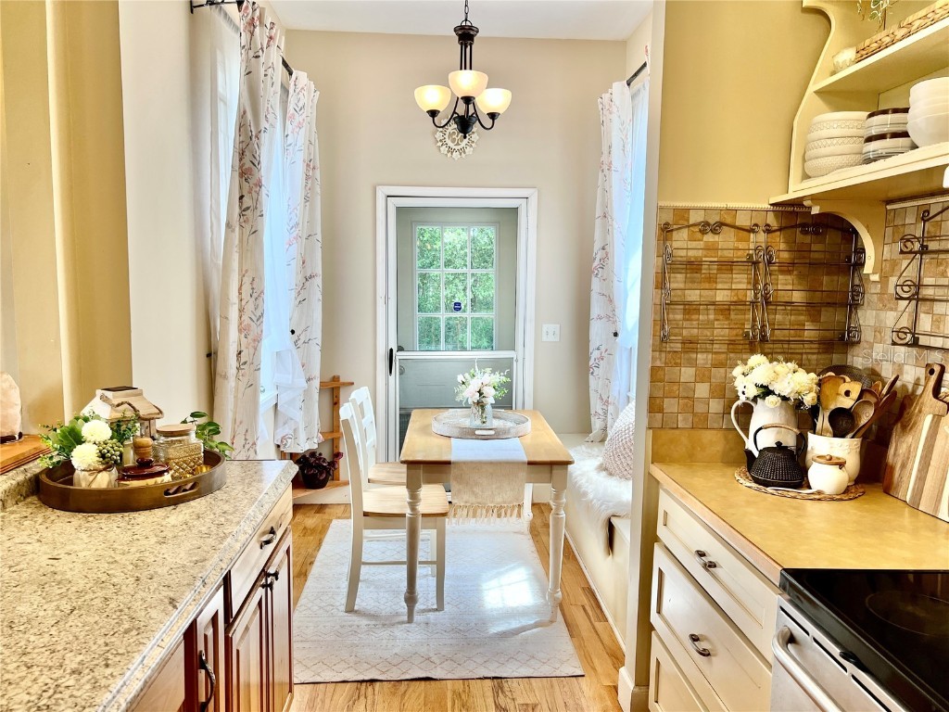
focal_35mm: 26
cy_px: 356
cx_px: 474
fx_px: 713
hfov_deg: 67.3
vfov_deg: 53.1
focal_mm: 5.7
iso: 50
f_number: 1.5
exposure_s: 1/120
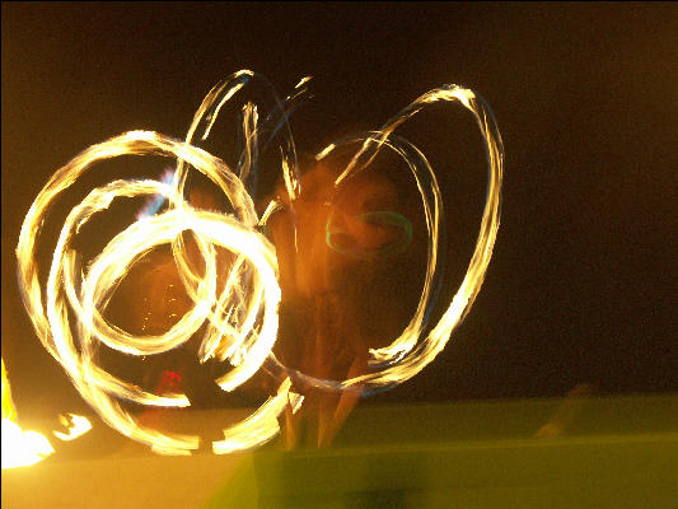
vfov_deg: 14.0
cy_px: 254
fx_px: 2077
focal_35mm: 106
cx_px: 339
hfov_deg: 18.5
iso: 200
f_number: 3.5
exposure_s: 1
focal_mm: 26.17
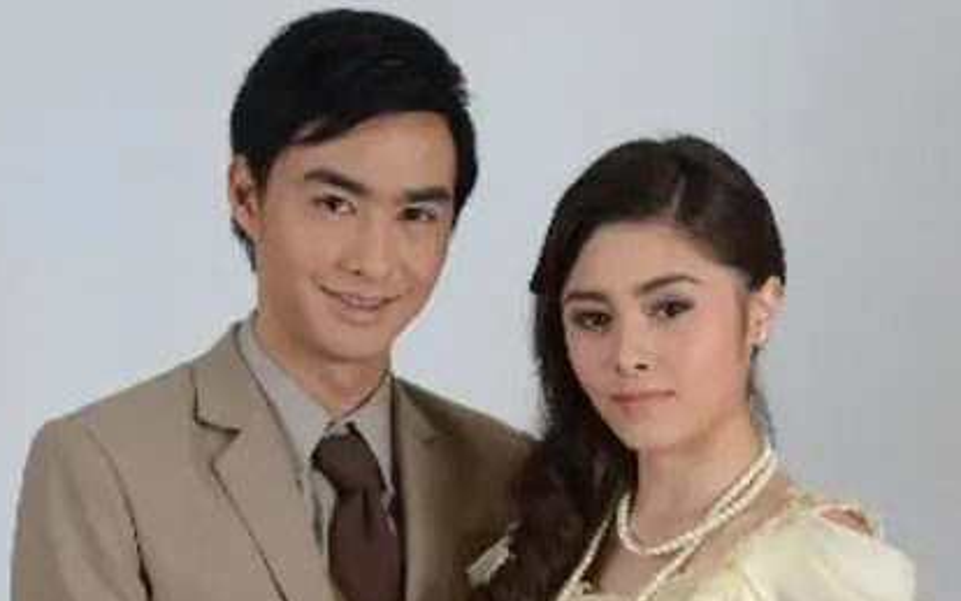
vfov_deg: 4.7
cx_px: 689
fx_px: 7283
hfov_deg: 7.5
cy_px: 563
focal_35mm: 278
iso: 800
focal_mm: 145
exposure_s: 1/125
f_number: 8
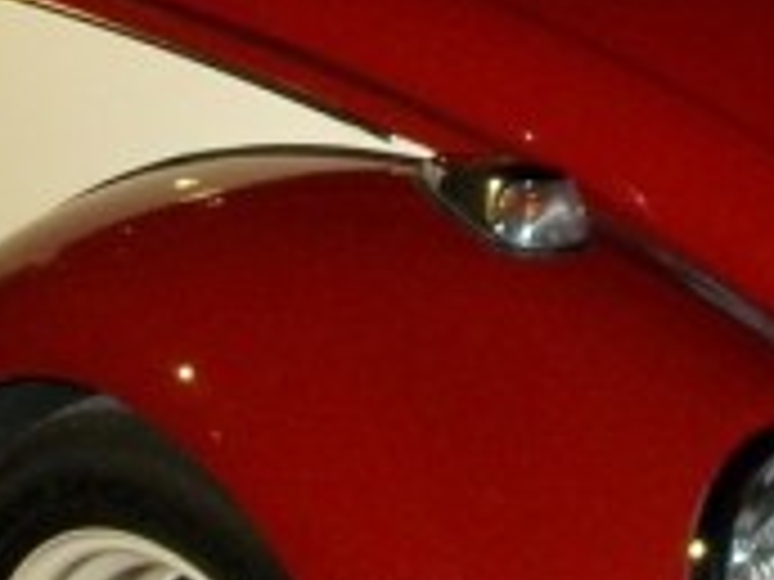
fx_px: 3533
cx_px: 396
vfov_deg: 9.4
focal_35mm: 158
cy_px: 90
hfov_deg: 12.5
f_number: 2.9
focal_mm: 5.7
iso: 240
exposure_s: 1/40
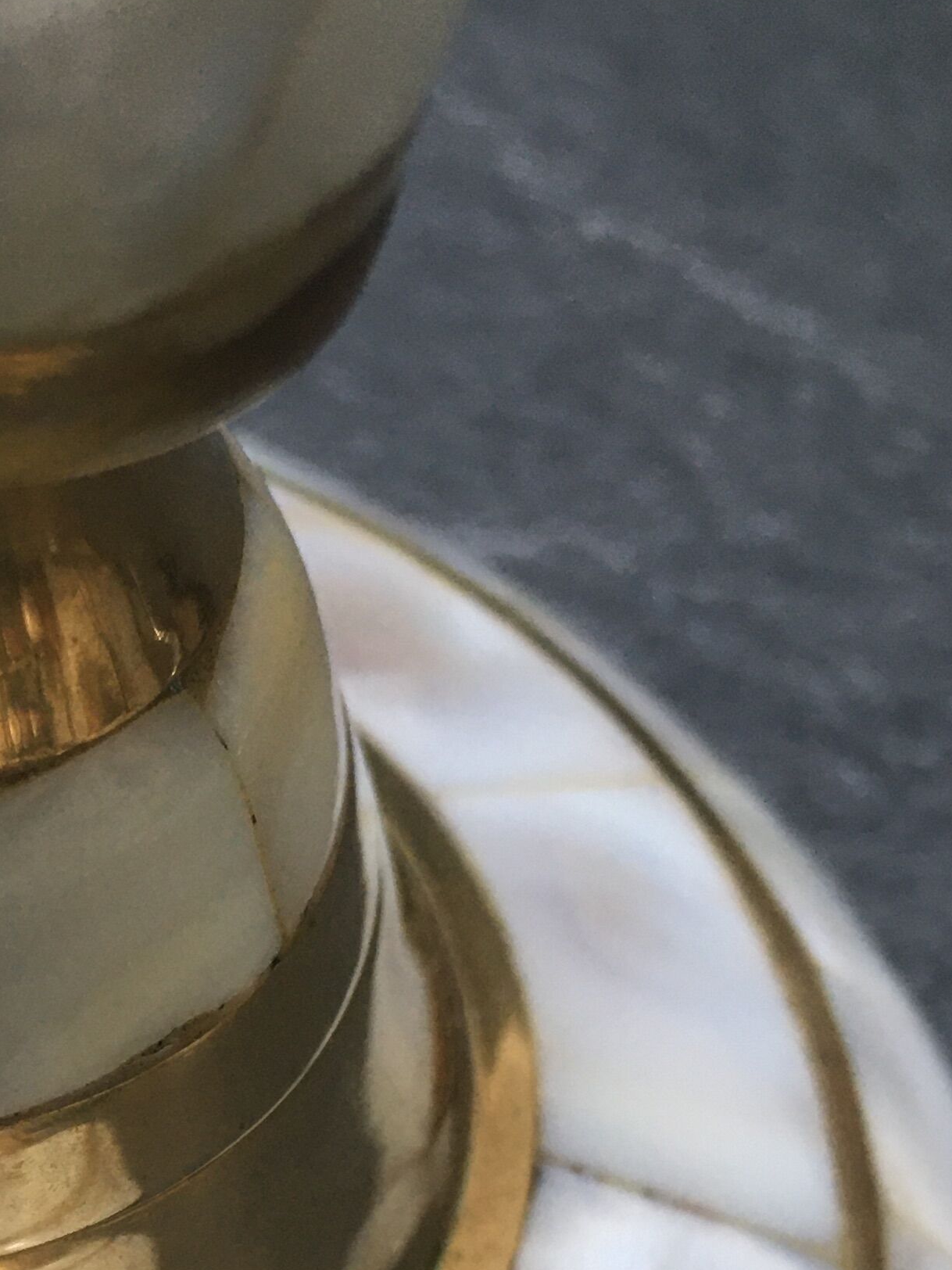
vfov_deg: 25.7
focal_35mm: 72
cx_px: -107
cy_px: 1254
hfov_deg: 19.5
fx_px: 2640
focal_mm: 4.15
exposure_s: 1/33
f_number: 2.2
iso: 50
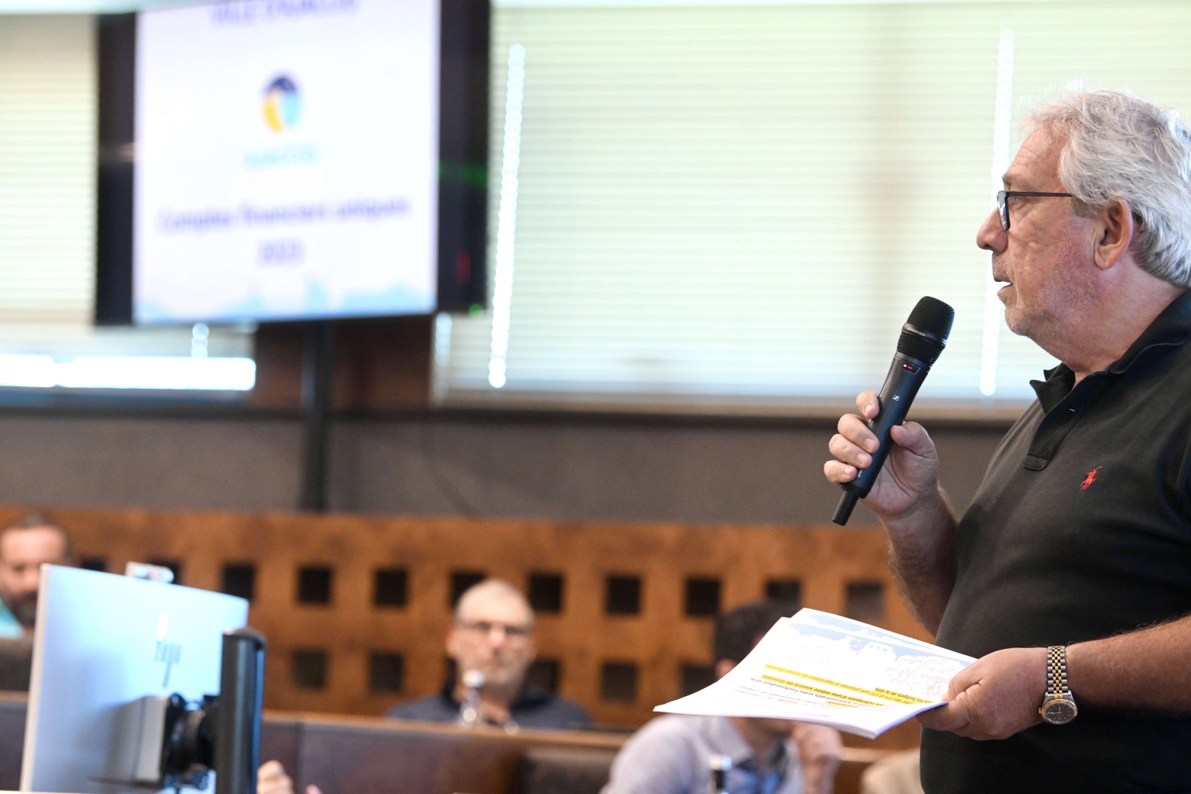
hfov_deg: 16.8
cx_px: 596
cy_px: 397
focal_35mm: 122
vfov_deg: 11.2
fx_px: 4036
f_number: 4.5
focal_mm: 122
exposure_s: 1/100
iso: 2000
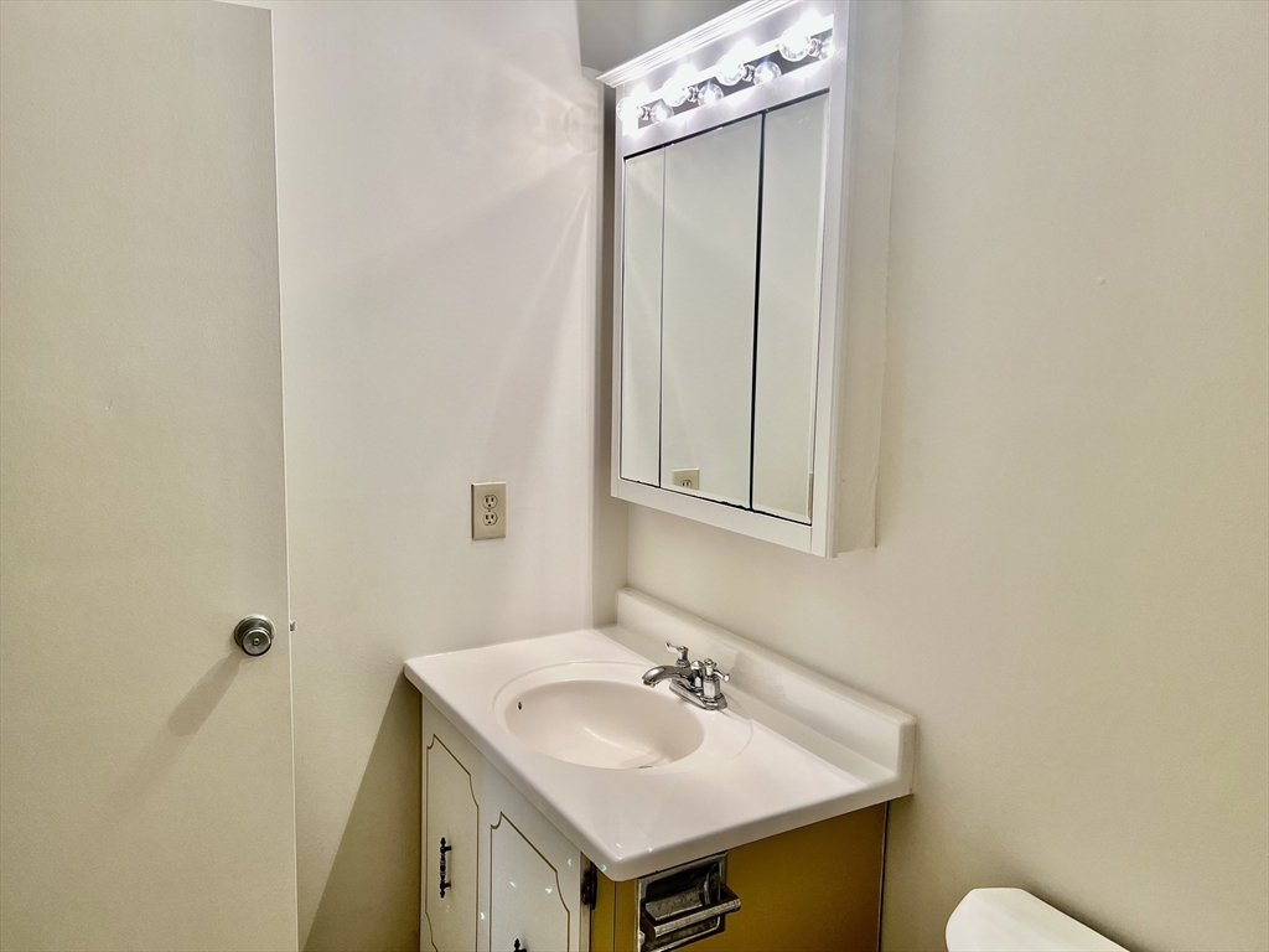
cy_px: 476
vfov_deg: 53.1
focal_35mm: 26
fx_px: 953
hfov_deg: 67.3
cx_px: 634
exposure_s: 1/120
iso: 80
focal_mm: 5.7
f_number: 1.5
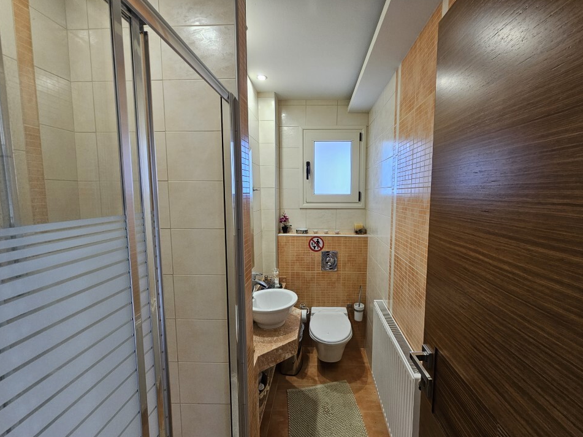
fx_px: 236
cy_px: 218
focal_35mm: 14
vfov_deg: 85.7
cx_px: 311
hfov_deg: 101.9
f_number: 2.2
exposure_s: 1/71
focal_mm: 2.2
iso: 125
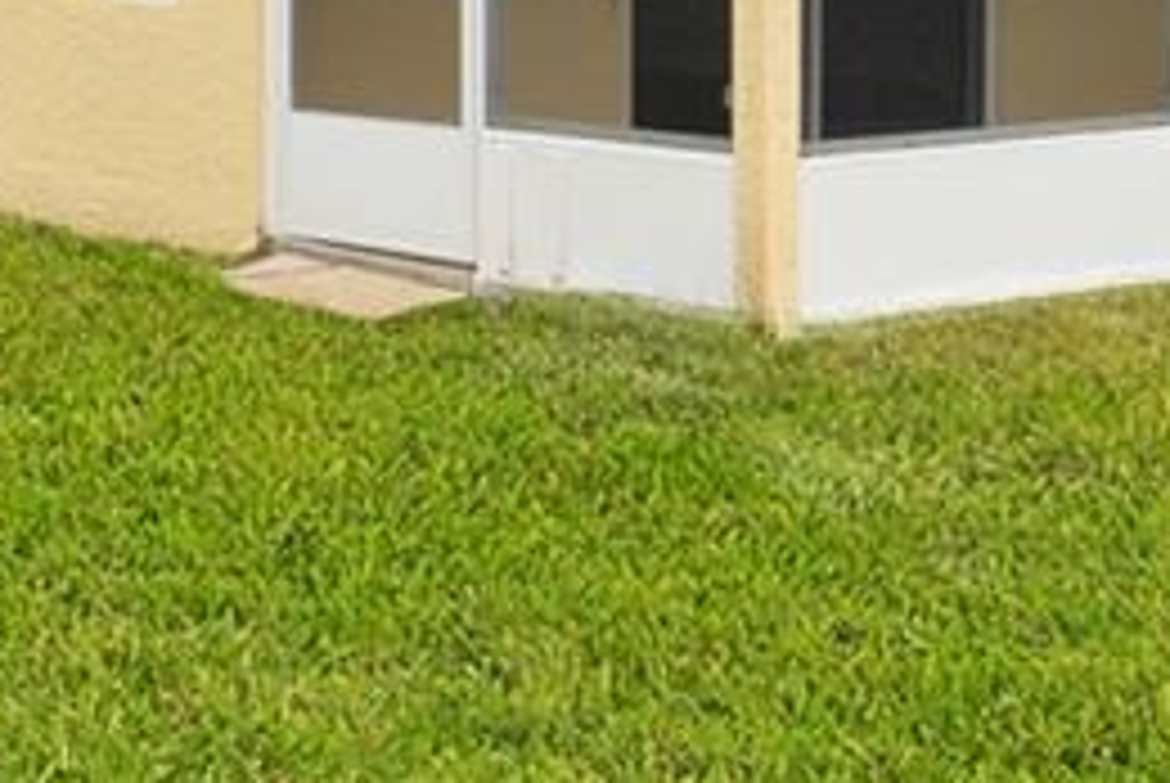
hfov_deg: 23.5
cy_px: -832
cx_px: 364
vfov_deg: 13.4
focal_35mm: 86
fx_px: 2798
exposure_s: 1/200
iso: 100
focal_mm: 14
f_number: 10
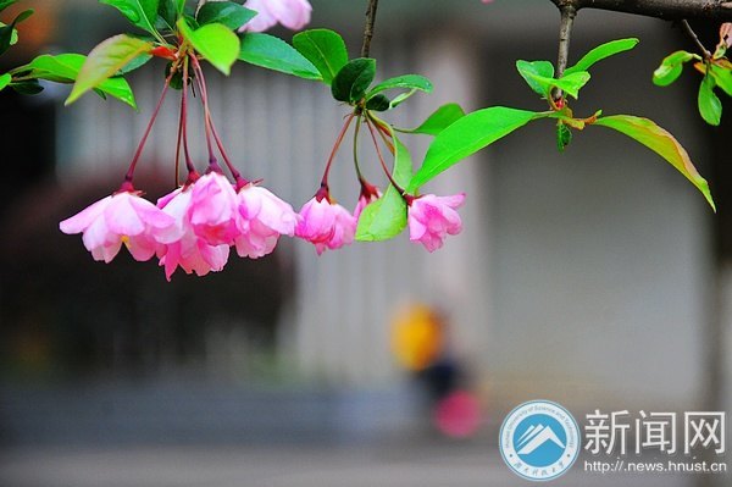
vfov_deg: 8.7
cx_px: 366
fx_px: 3200
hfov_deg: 13.1
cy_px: 244
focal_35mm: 158
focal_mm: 105
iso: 400
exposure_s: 1/80
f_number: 5.6
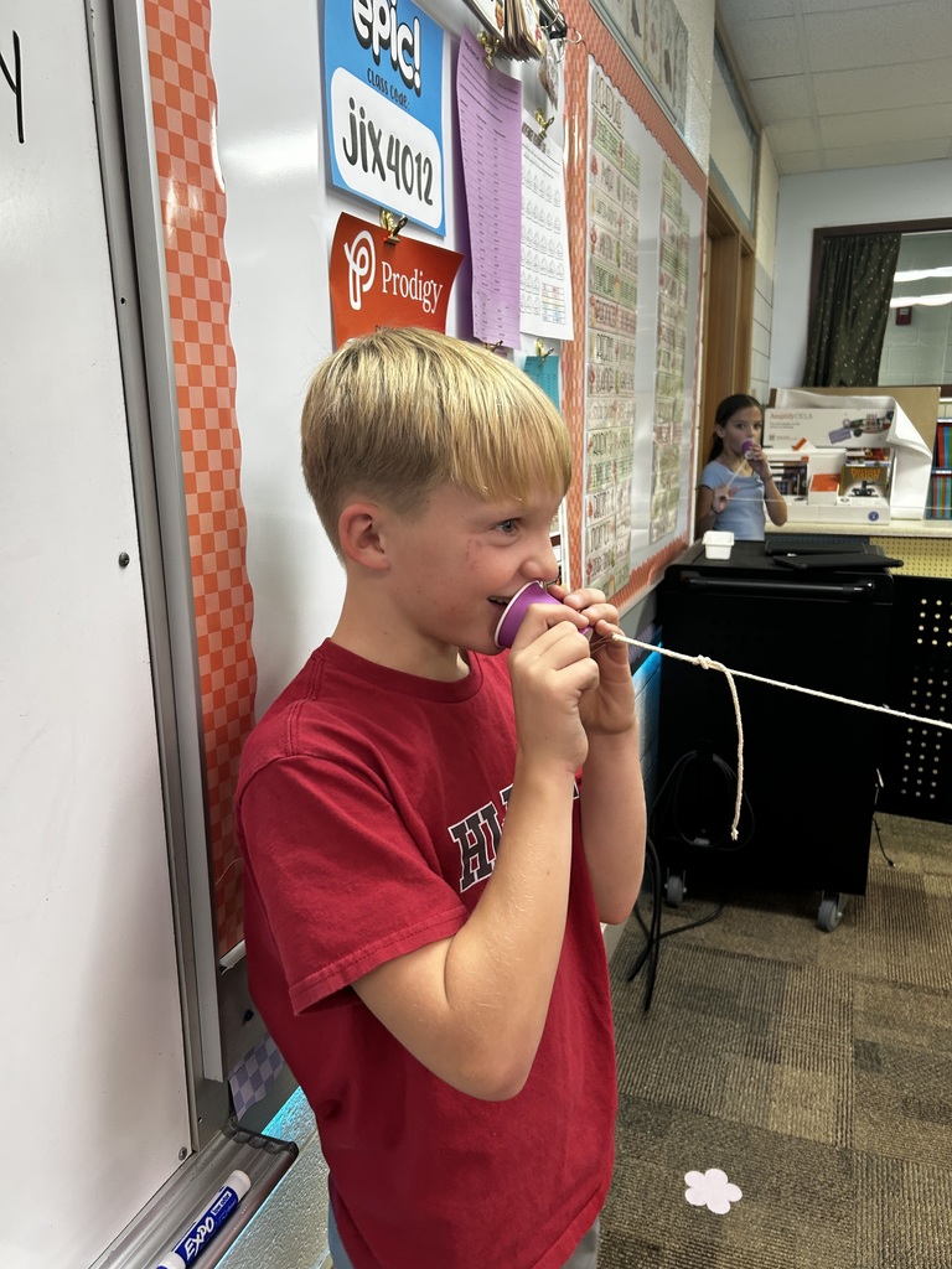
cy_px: 634
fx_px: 953
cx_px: 476
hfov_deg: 53.1
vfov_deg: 67.3
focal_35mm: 26
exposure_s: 1/60
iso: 100
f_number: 1.5
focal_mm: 5.7
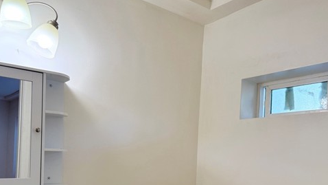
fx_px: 304
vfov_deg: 32.4
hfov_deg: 56.6
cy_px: 160
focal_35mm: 35
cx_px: 157
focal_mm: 6.76
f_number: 1.78
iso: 125
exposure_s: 1/229
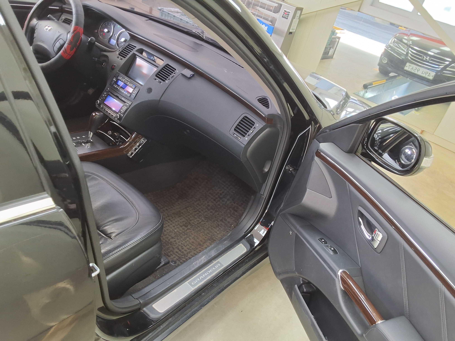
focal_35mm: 28
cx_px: 228
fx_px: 368
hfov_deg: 63.4
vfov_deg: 49.7
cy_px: 170
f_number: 1.9
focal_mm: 2.91
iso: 100
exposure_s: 1/40
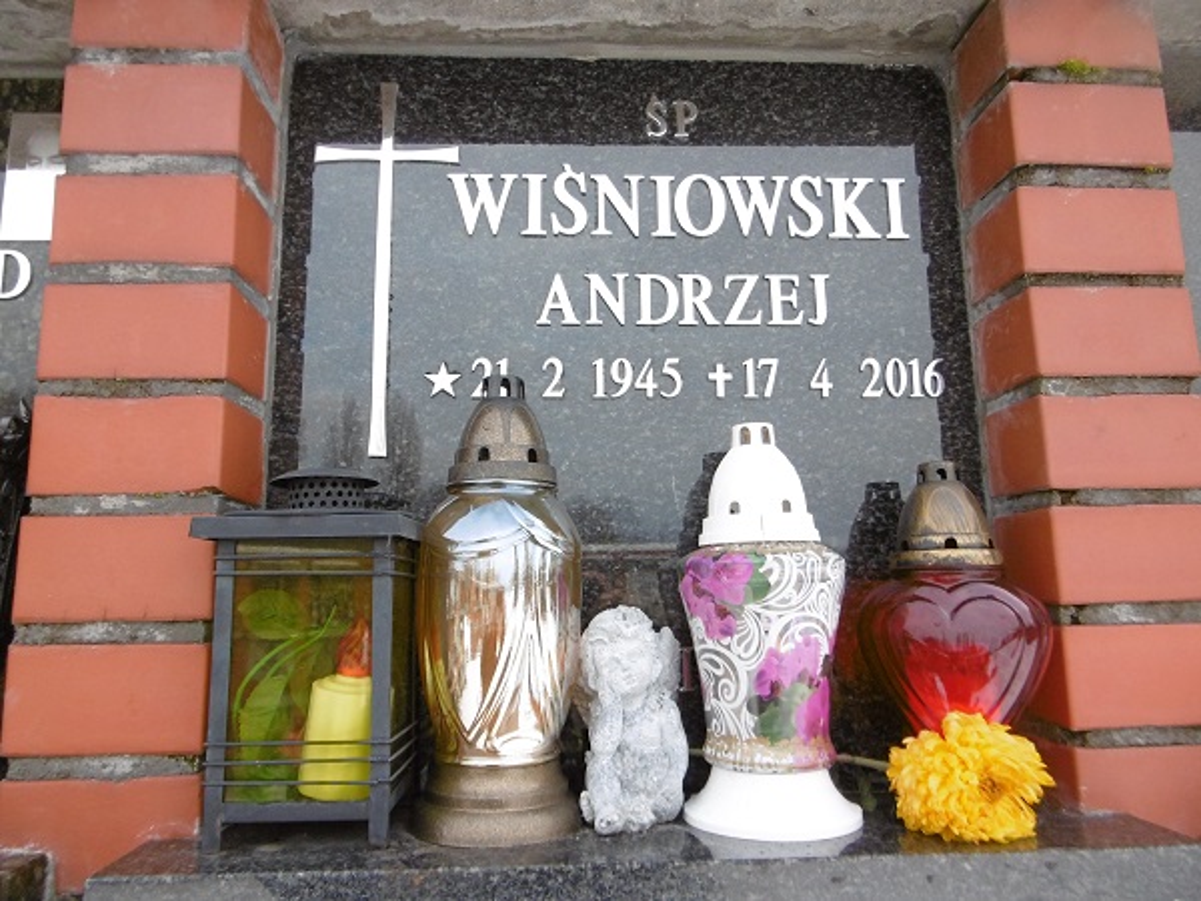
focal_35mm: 24
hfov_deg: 71.6
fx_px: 833
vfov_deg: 56.8
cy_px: 450
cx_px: 600
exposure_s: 1/80
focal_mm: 4.3
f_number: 3.1
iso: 100
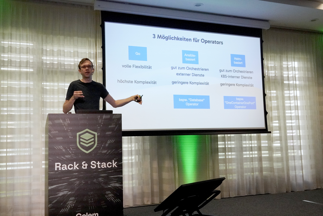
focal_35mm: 42
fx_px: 377
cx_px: 162
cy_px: 108
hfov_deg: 46.4
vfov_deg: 31.9
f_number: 5.6
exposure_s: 1/500
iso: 6400
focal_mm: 28
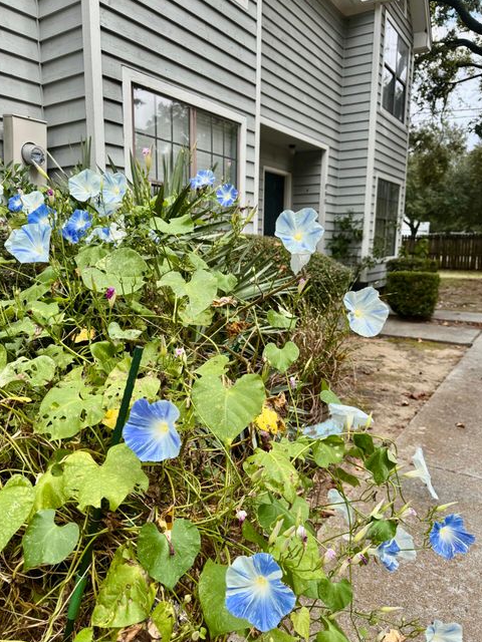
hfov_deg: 54.9
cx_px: 239
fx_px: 464
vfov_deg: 69.4
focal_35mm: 25
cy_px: 324
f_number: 1.78
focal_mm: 6.76
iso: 80
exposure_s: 1/1721
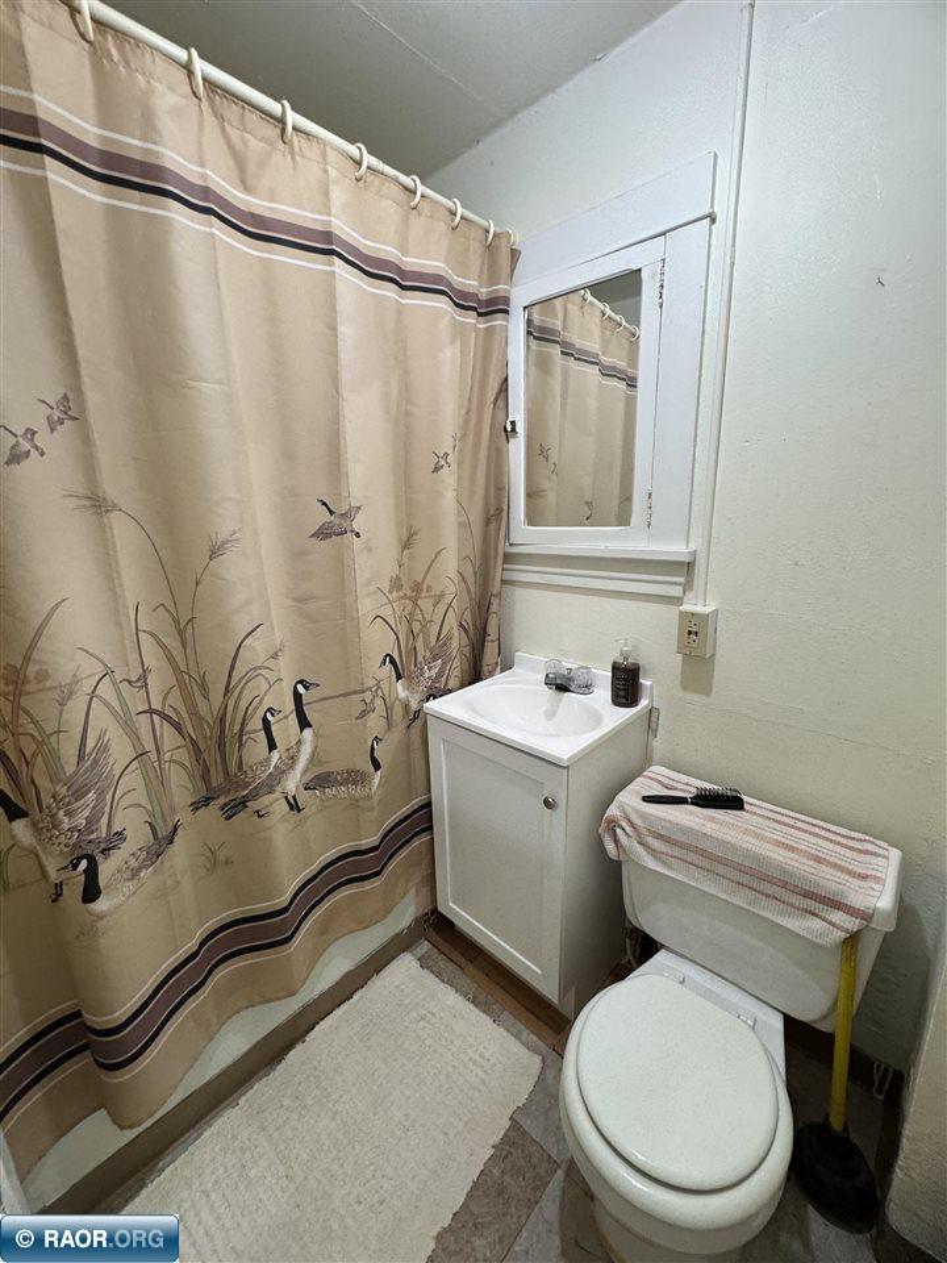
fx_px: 511
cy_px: 632
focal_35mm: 14
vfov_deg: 102.1
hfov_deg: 85.7
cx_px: 474
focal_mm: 2.22
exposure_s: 1/60
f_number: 2.2
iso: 200
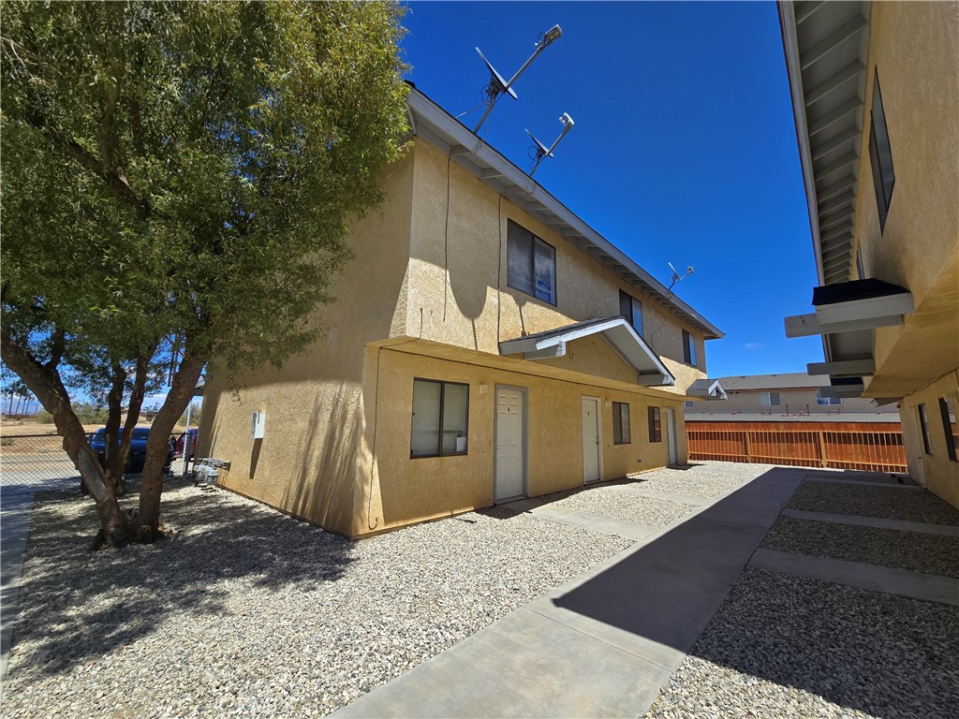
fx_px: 360
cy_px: 360
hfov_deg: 106.2
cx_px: 480
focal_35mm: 13
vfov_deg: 89.9
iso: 50
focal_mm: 2.2
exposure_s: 1/2384
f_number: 2.2
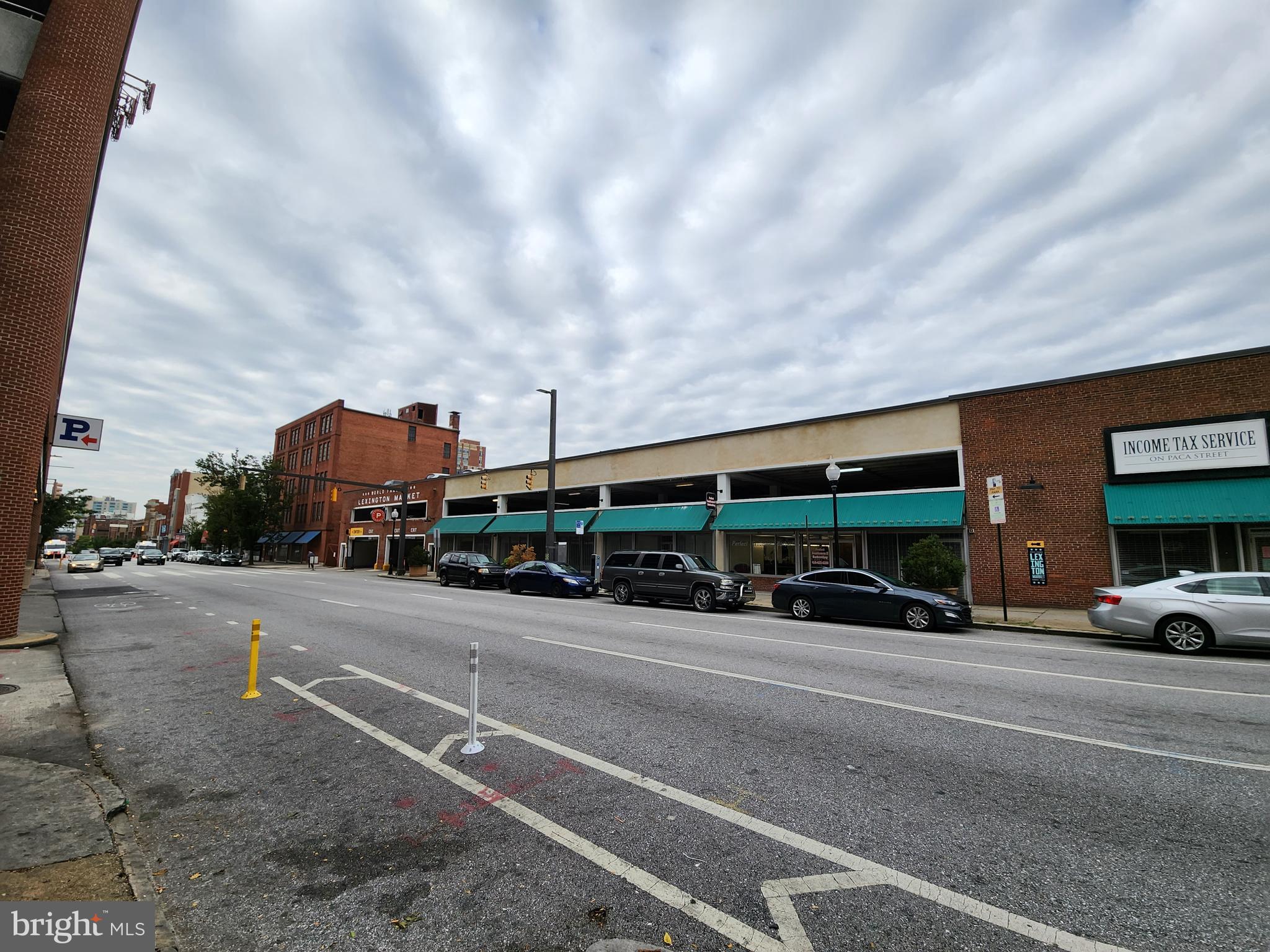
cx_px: 635
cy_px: 476
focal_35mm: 13
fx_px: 477
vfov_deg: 89.9
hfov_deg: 106.2
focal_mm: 2.2
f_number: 2.2
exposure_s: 1/1024
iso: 50
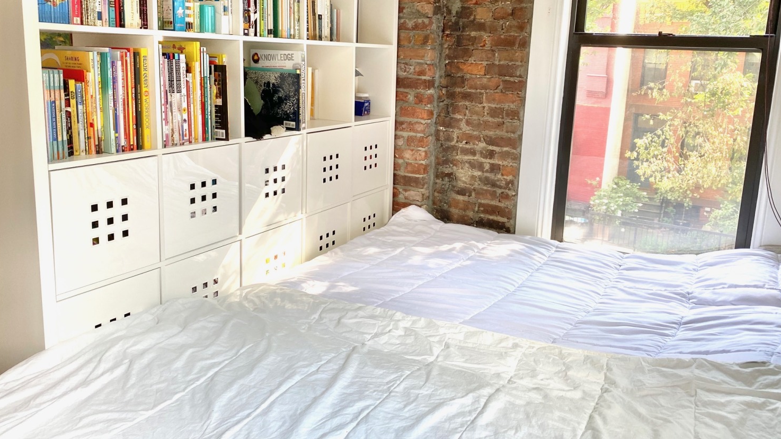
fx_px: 601
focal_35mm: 29
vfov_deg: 39.9
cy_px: 163
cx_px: 398
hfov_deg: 66.1
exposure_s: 1/120
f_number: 1.8
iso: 80
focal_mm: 4.25
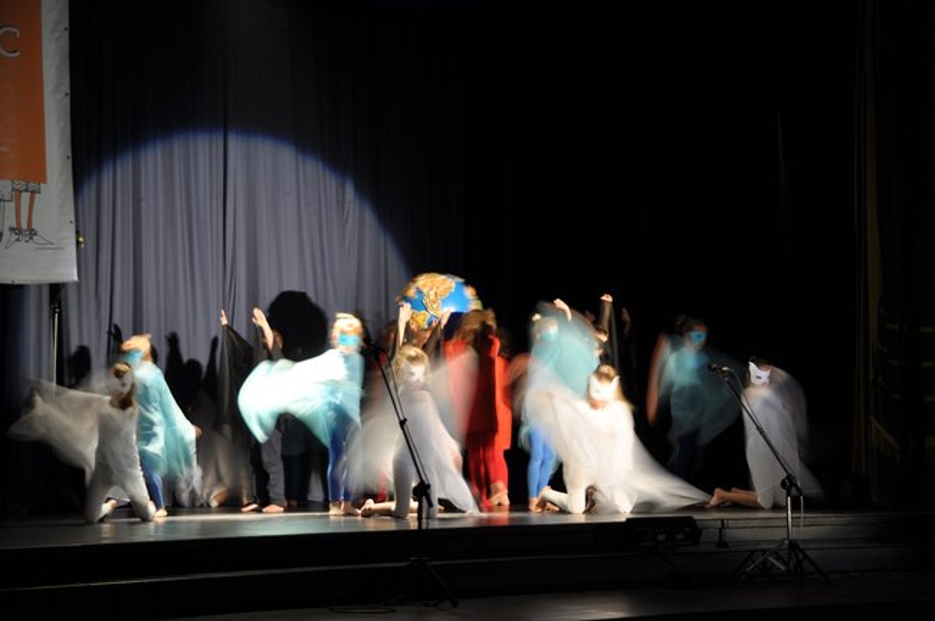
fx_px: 2024
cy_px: 310
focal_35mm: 78
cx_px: 468
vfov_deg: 17.5
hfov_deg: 26.0
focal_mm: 52
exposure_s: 1/4
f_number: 4.8
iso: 250
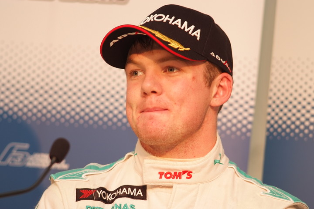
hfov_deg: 7.6
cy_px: 104
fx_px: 2355
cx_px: 157
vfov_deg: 5.1
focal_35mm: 270
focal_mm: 180
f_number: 2.8
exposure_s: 1/125
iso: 400
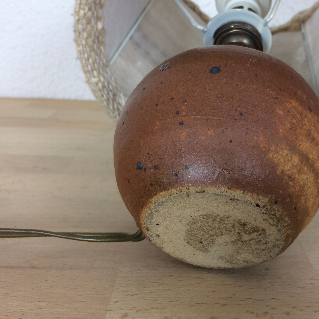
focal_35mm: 39
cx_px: 212
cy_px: 157
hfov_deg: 42.3
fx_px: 407
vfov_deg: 42.8
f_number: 2.2
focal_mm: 4.15
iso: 50
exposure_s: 1/33
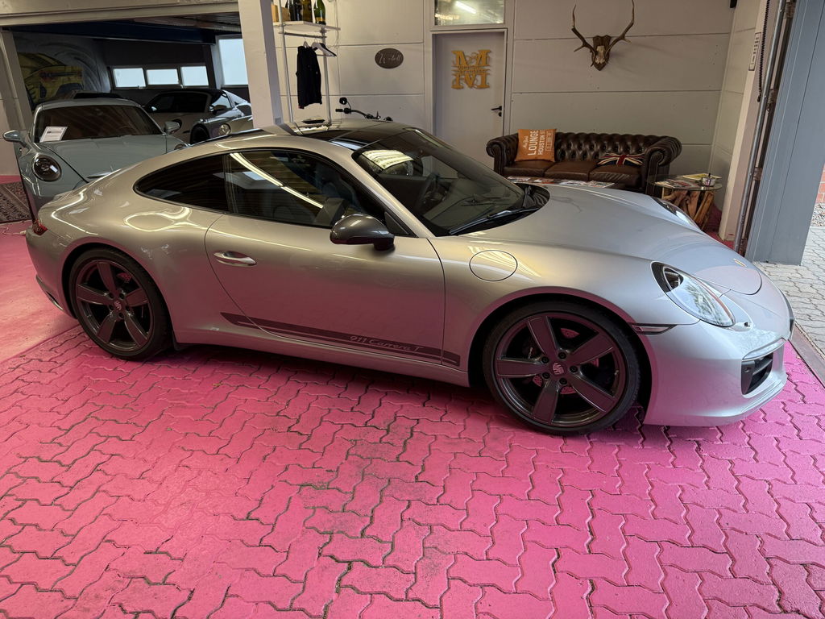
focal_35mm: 24
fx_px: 572
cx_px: 412
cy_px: 310
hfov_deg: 71.6
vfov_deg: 56.8
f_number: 1.78
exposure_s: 1/100
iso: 160
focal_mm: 6.76
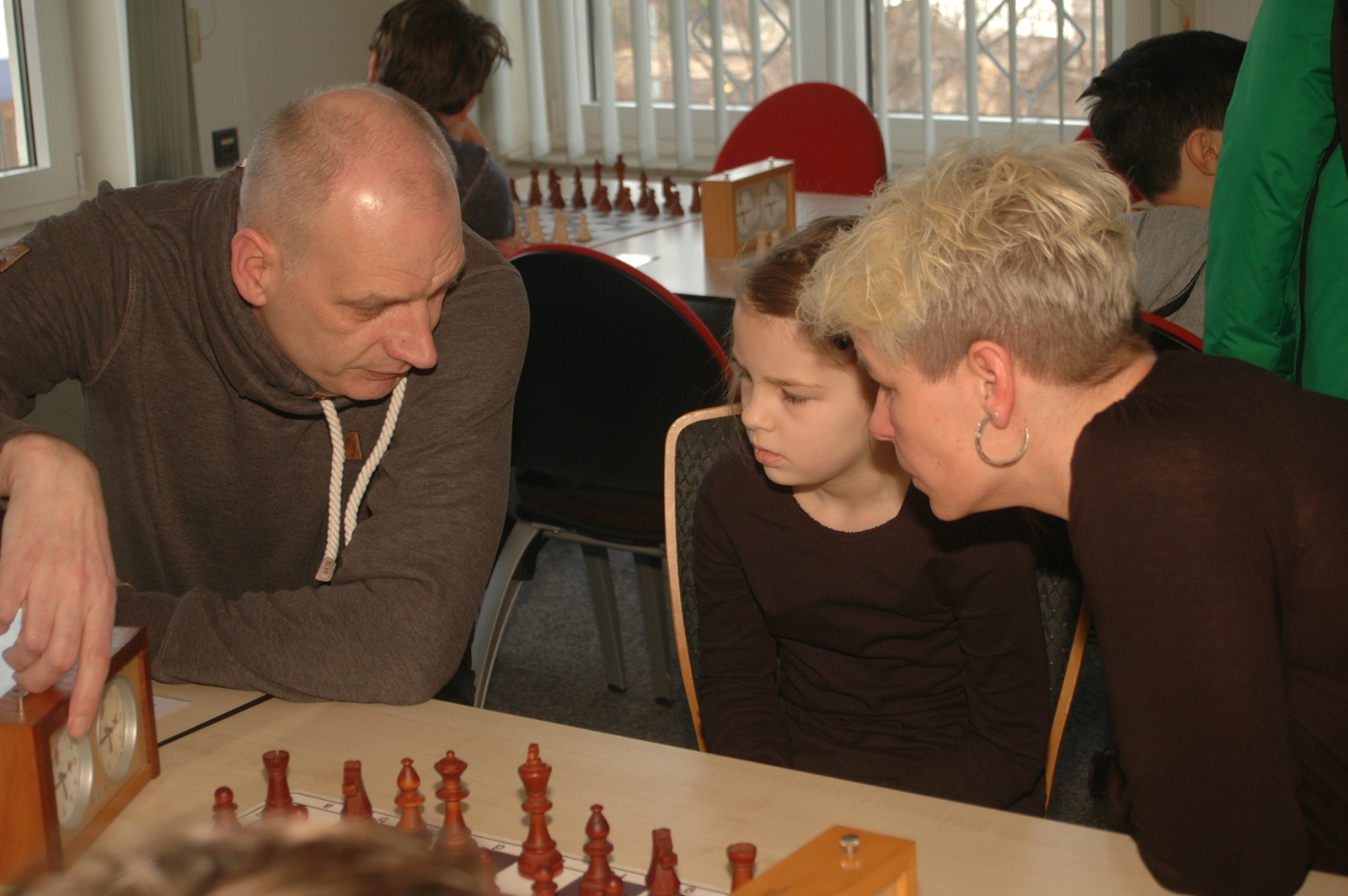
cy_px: 448
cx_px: 674
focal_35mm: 72
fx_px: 2694
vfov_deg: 18.9
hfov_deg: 28.1
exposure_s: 1/60
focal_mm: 48
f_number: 5.6
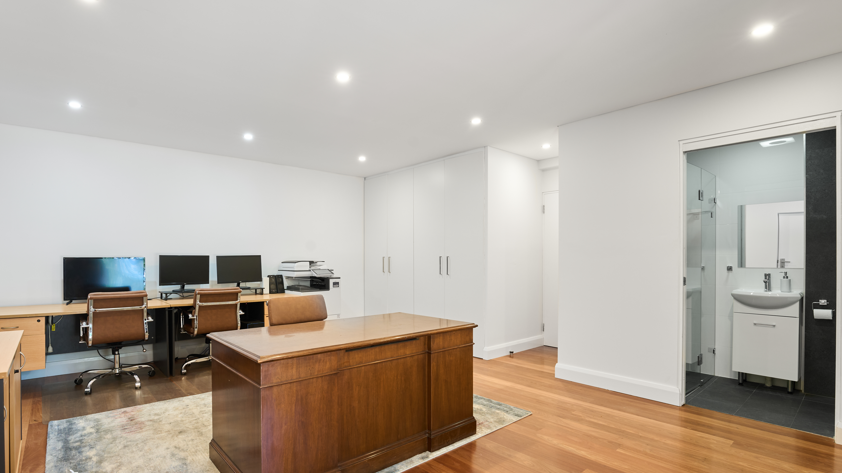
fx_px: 402
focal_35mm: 18
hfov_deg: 92.1
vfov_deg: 60.9
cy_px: 261
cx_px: 365
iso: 500
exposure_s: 1/125
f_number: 8
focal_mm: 15
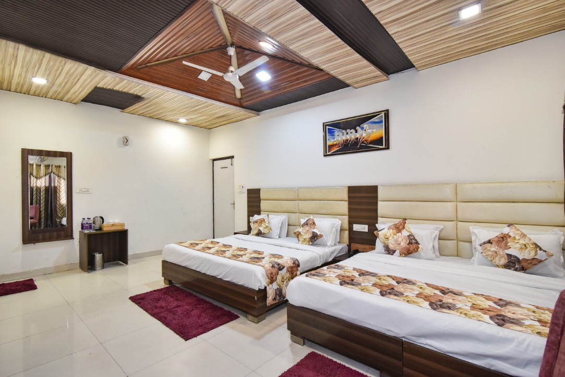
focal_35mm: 17
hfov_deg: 93.3
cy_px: 188
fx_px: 267
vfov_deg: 70.5
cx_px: 282
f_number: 7.1
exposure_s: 1/50
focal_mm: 17
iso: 2000
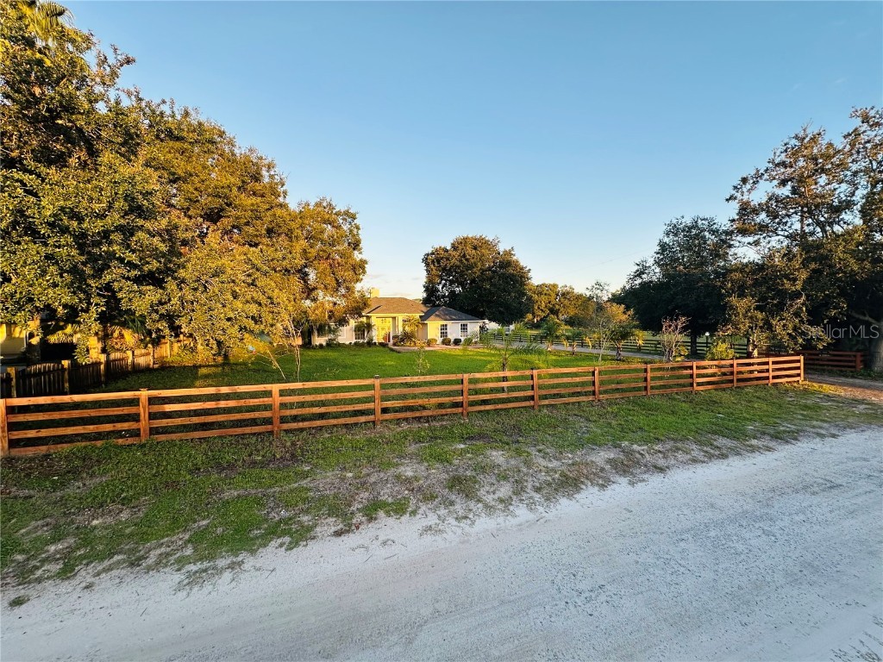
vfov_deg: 85.7
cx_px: 442
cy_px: 331
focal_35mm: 14
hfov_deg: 102.1
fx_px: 357
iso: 40
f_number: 2.2
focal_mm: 2.22
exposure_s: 1/270
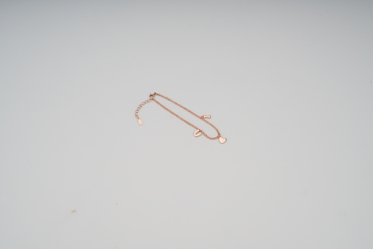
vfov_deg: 27.0
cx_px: 186
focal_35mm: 50
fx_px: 518
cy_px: 124
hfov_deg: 39.6
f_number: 13
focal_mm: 50
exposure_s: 1/160
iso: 80
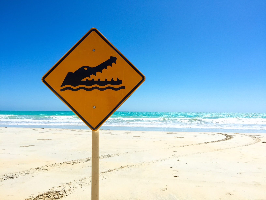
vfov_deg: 48.2
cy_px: 100
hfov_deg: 61.7
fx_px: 223
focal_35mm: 29
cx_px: 133
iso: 32
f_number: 2.2
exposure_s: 1/1883
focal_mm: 4.15
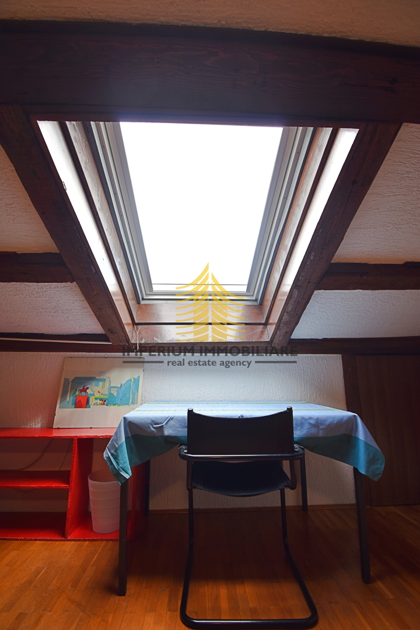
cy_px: 315
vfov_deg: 100.4
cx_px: 210
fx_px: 262
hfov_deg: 77.3
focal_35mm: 15
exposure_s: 1/30
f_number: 4.5
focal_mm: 10
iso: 110
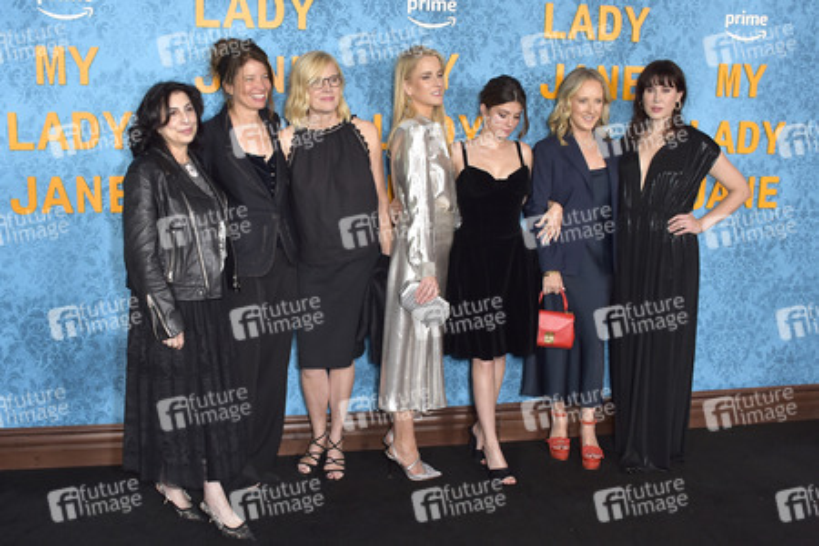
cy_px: 273
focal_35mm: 32
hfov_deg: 58.7
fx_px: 728
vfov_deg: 41.1
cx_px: 410
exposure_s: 1/200
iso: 1250
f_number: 6.3
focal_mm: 32
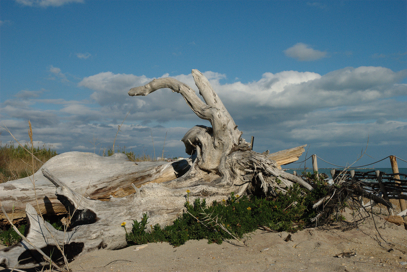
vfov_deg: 26.6
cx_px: 204
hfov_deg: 38.8
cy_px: 136
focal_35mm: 51
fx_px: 577
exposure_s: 1/1250
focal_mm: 34
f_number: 11
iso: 640
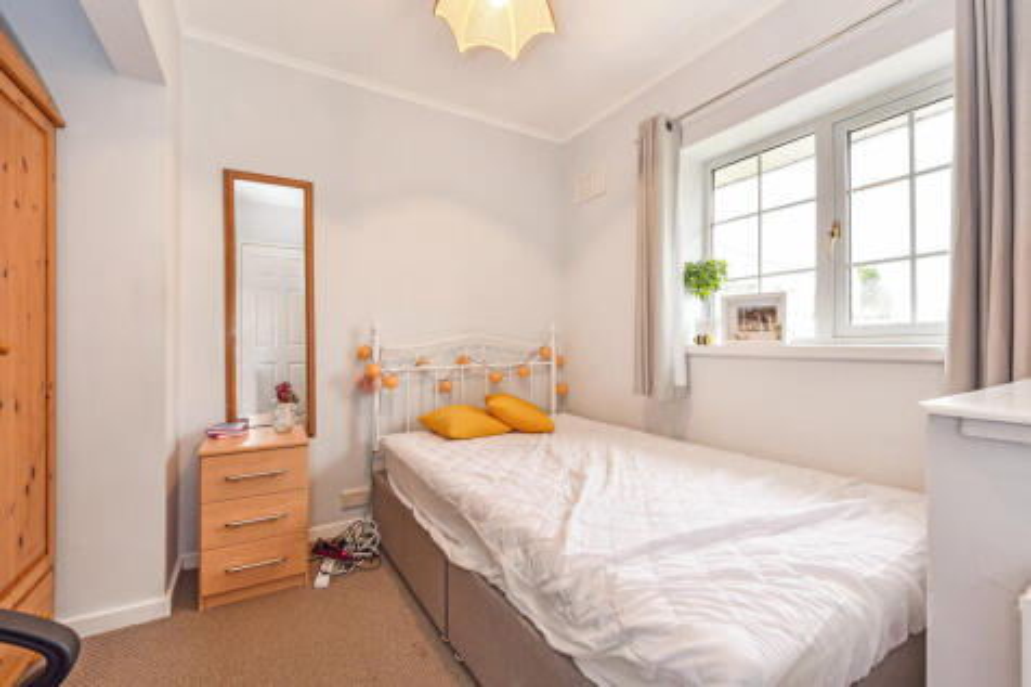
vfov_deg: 81.2
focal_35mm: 14
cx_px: 516
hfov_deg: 104.3
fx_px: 401
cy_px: 344
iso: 400
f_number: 8
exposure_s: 1/30
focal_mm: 14
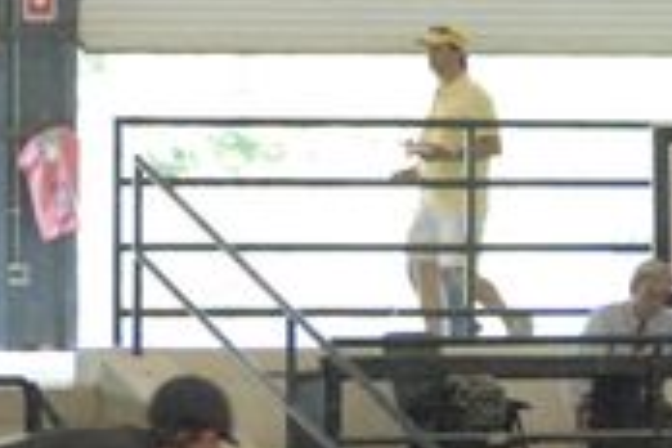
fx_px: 10785
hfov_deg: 3.6
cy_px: 693
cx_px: 116
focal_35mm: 578
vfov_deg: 2.4
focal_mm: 105
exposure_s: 1/320
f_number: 2.8
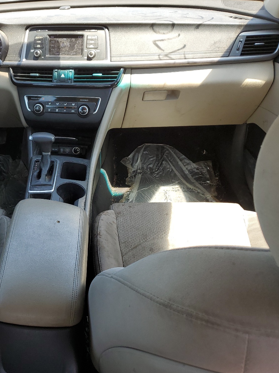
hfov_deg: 38.9
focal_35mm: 35
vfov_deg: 52.6
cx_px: 50
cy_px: 185
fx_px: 376
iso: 50
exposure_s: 1/250
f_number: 1.5
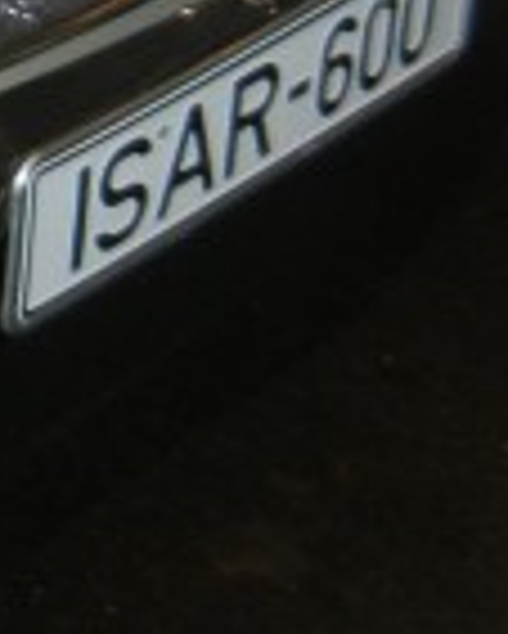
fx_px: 2985
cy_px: -328
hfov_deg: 9.2
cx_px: -459
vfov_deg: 11.6
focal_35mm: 159
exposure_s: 1/30
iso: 200
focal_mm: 5.4
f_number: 3.5
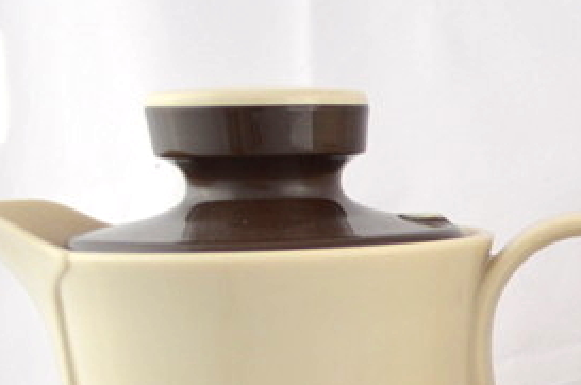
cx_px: 956
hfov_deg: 17.7
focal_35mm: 99
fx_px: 1595
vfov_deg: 13.1
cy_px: 543
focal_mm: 18
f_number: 4.5
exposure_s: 1/80
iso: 400
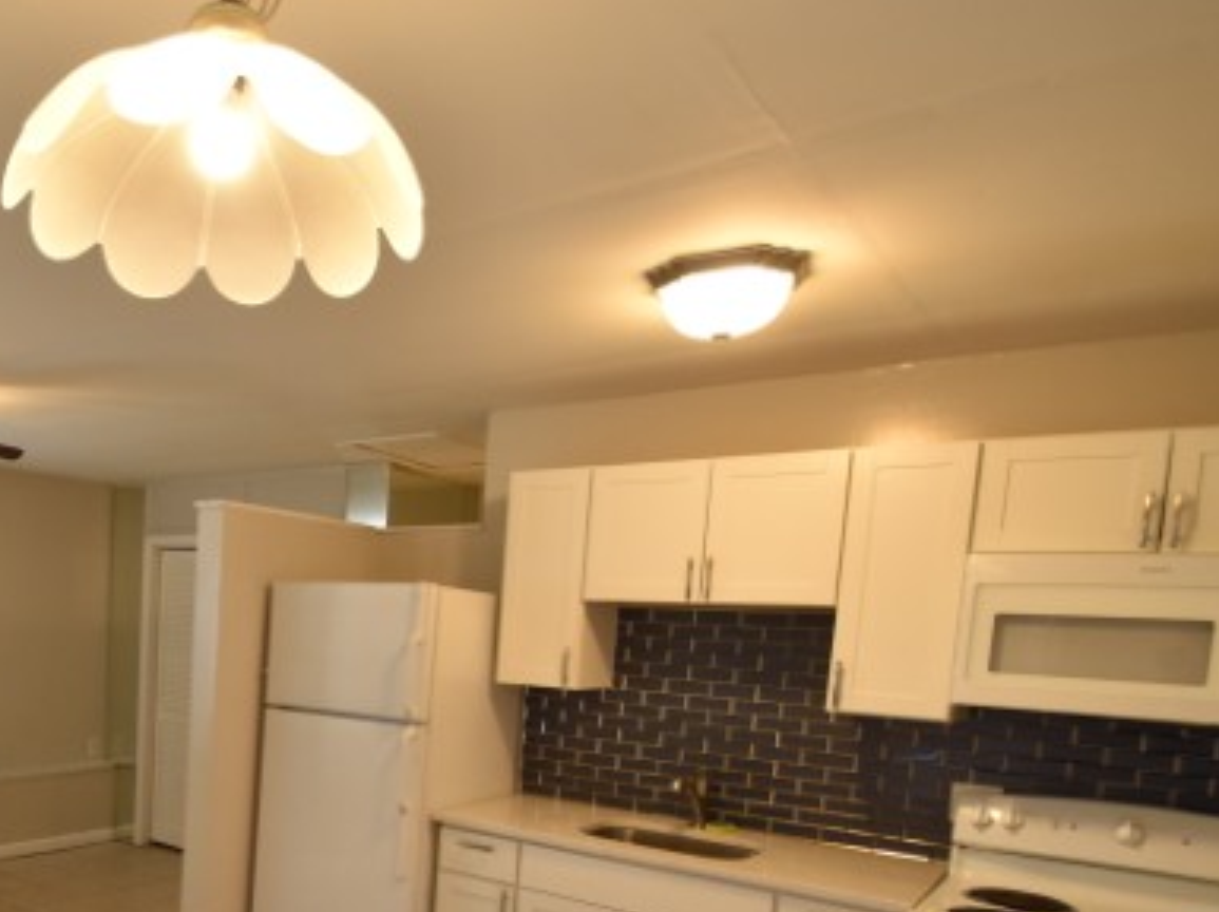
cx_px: 244
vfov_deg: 49.0
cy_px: 697
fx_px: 950
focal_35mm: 27
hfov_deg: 60.1
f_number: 3.5
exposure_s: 1/60
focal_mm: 10
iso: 800
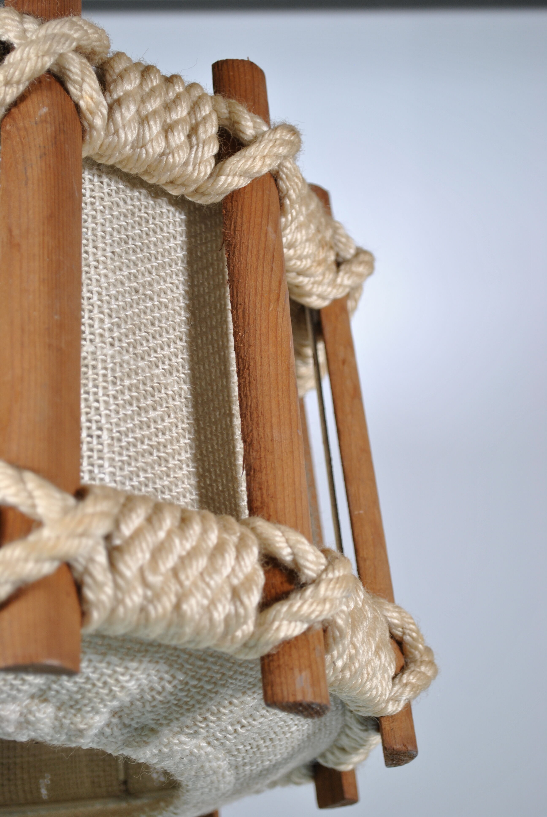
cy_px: 408
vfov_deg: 29.8
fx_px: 1534
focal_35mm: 68
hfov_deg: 20.2
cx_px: 274
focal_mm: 45
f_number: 5.3
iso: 200
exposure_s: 1/40
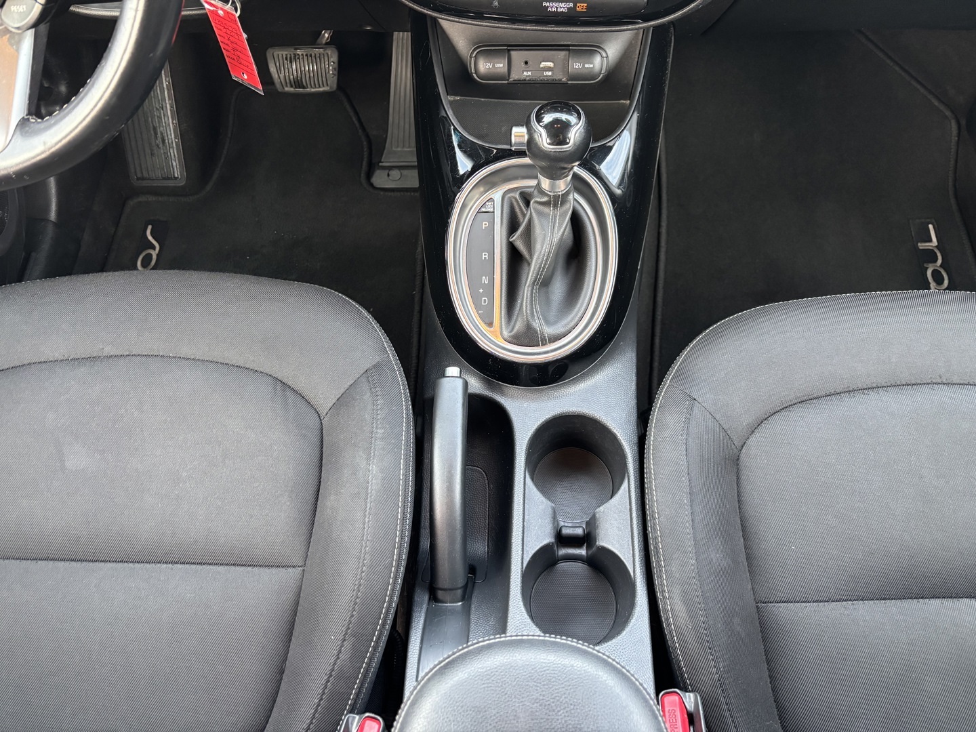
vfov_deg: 53.1
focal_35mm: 26
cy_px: 366
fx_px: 733
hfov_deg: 67.3
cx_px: 488
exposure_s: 1/60
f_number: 1.6
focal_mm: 5.96
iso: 320
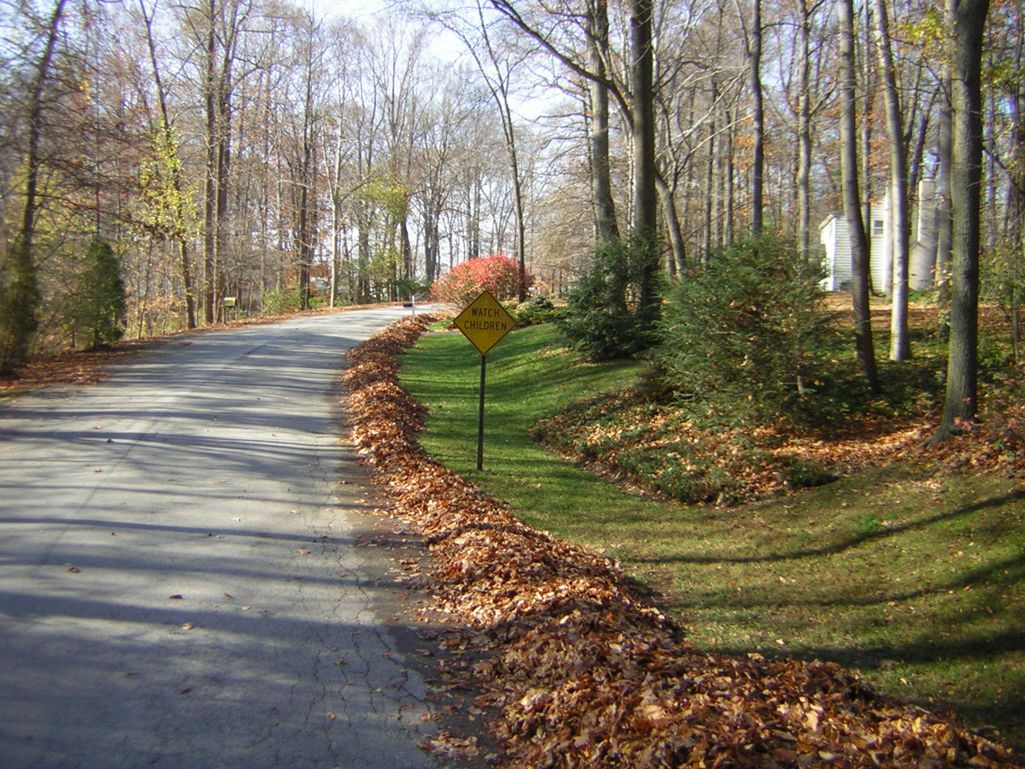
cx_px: 500
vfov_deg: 38.7
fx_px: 1096
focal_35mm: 37
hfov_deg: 50.1
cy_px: 382
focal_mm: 4.7
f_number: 2.6
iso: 50
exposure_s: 1/271
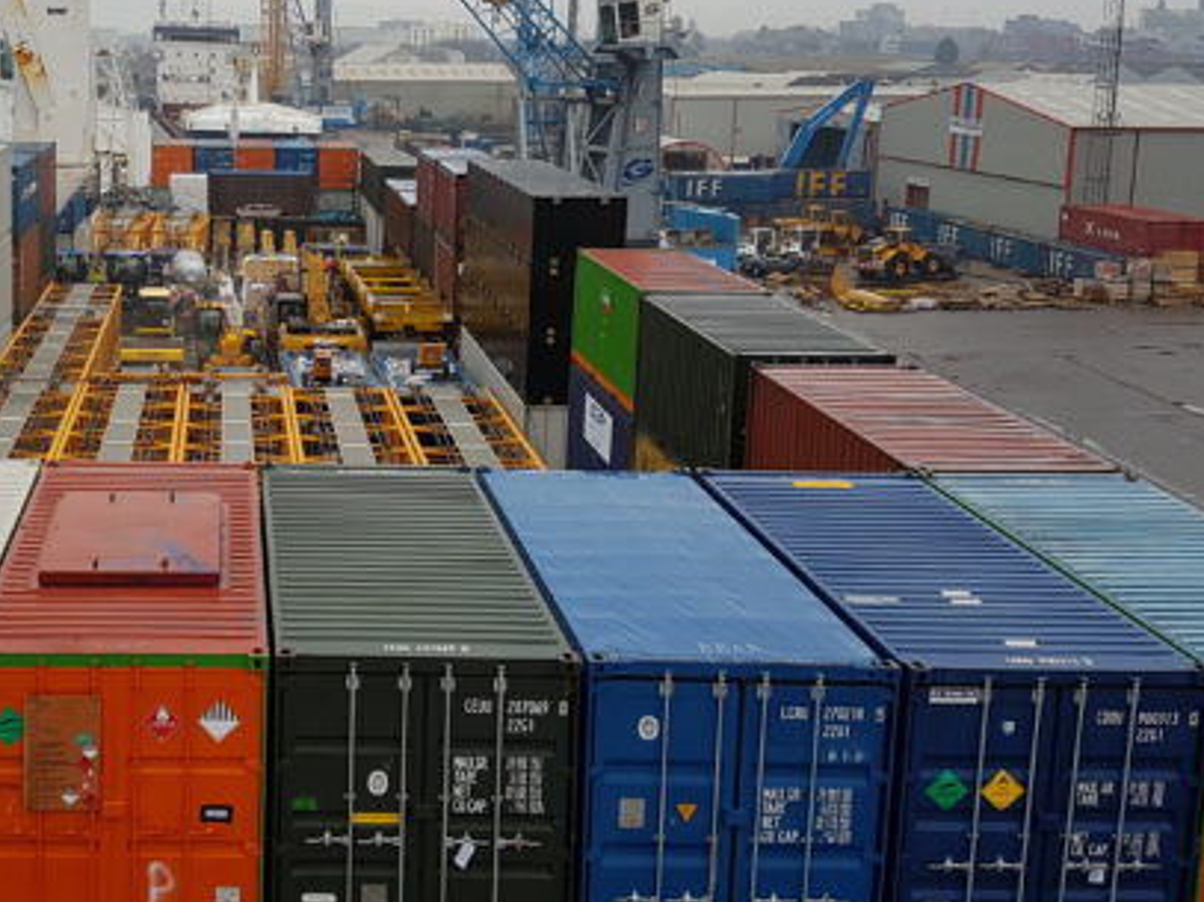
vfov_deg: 30.6
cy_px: 278
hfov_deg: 39.1
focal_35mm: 47
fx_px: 1634
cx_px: 272
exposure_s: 1/100
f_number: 1.7
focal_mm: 4.2
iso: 40
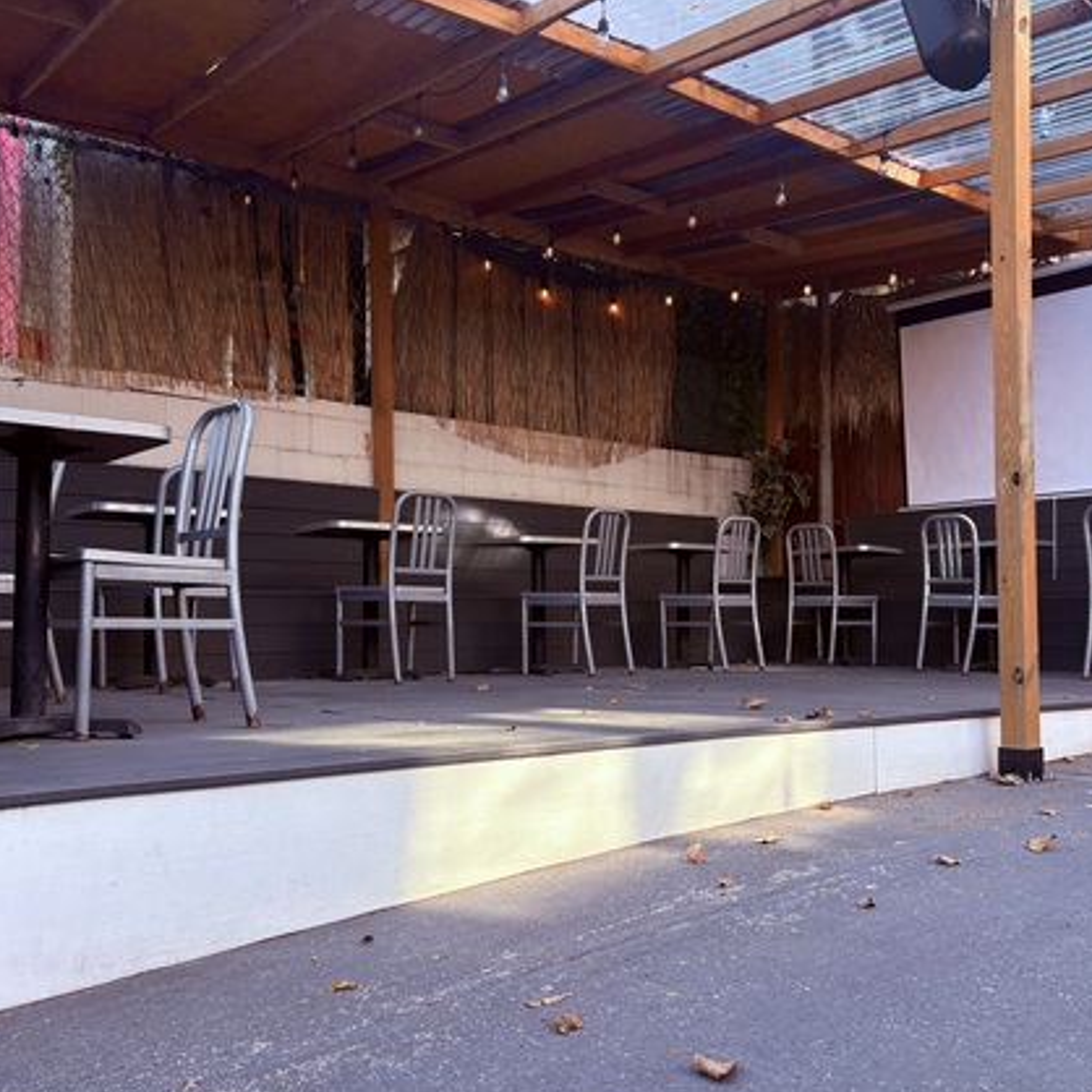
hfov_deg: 49.7
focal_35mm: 33
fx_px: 1178
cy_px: 583
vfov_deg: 49.7
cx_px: 572
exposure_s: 1/293
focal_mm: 5.96
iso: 64
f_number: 1.6
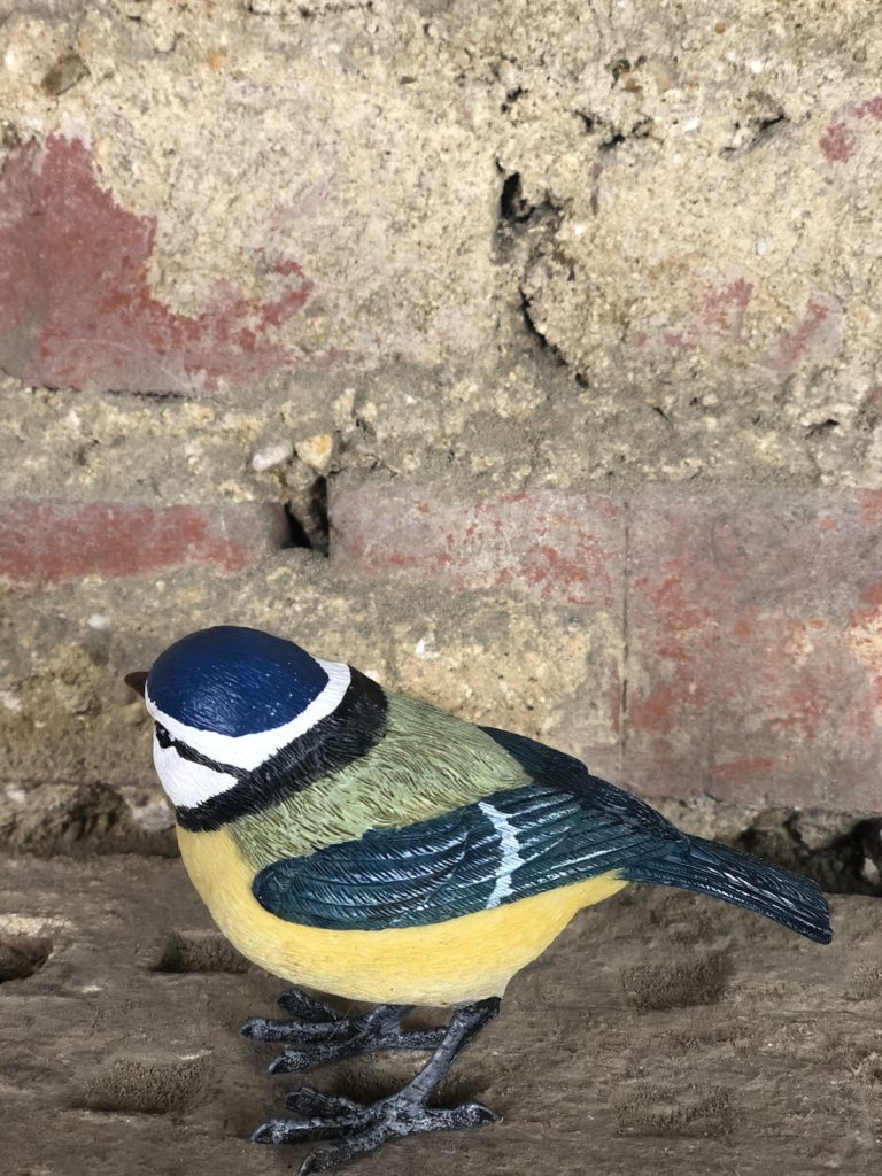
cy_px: 588
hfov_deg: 28.0
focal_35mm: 52
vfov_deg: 36.8
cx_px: 441
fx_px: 1767
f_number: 2.4
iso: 80
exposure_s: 1/50
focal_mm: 6
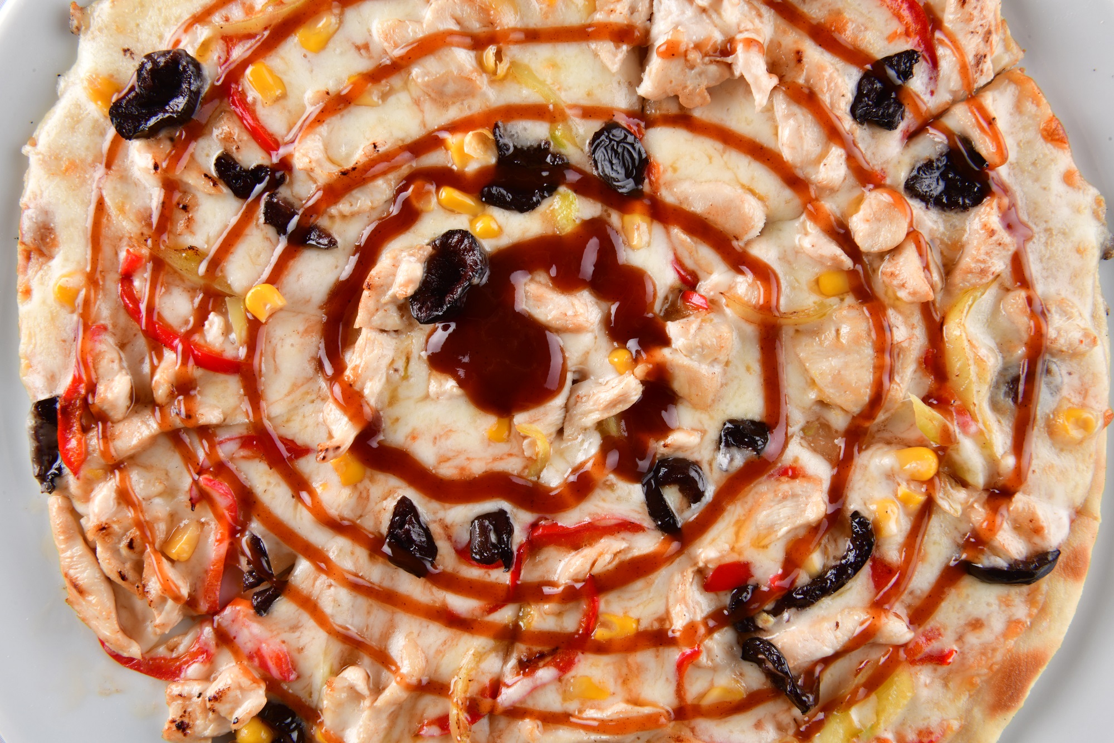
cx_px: 557
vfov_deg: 31.9
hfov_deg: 46.4
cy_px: 372
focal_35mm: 42
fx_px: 1299
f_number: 20
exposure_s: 1/160
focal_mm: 42
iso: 80
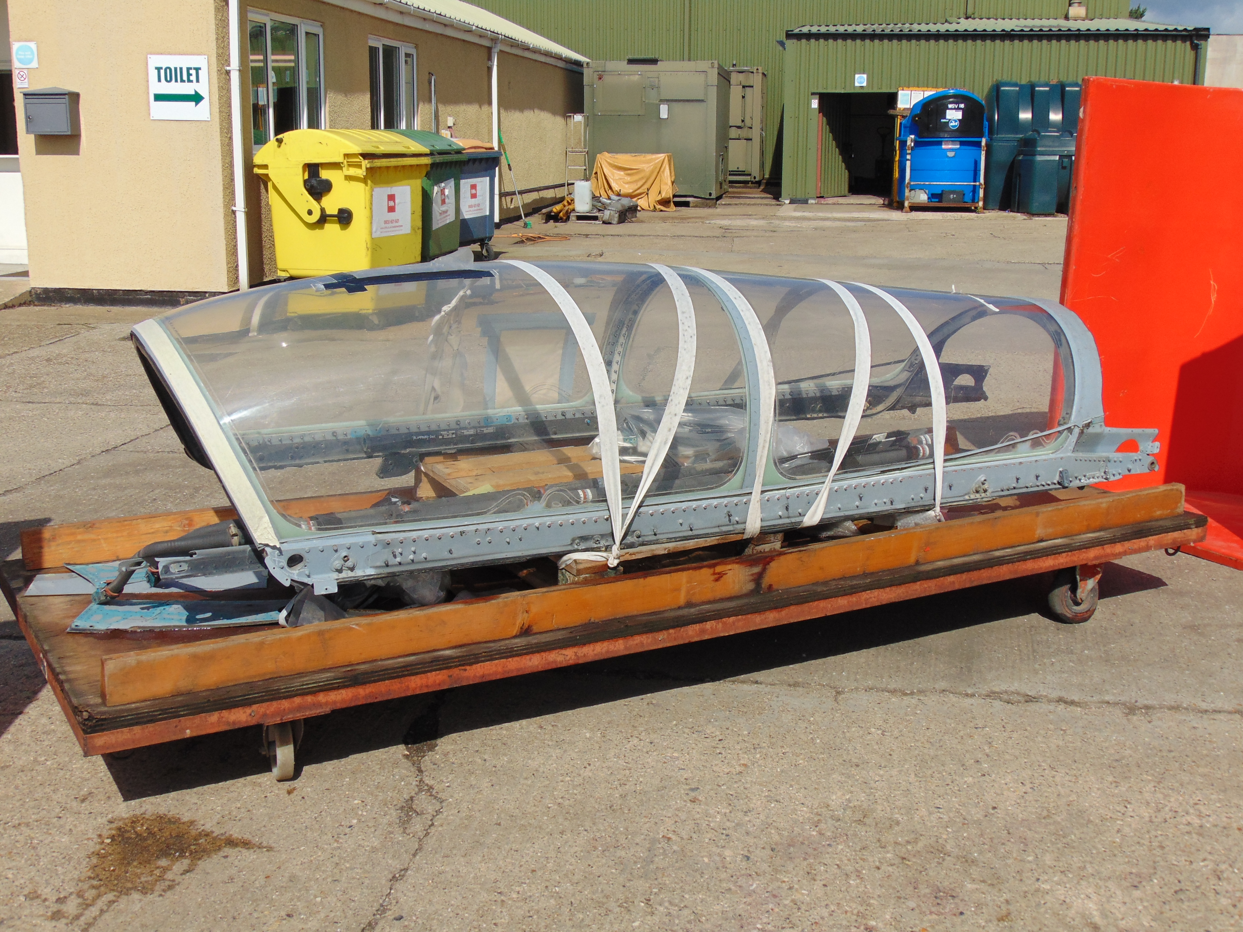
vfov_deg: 34.3
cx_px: 622
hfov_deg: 44.8
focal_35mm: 42
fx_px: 1508
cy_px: 466
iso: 80
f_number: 8.7
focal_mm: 7.6
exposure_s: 1/320
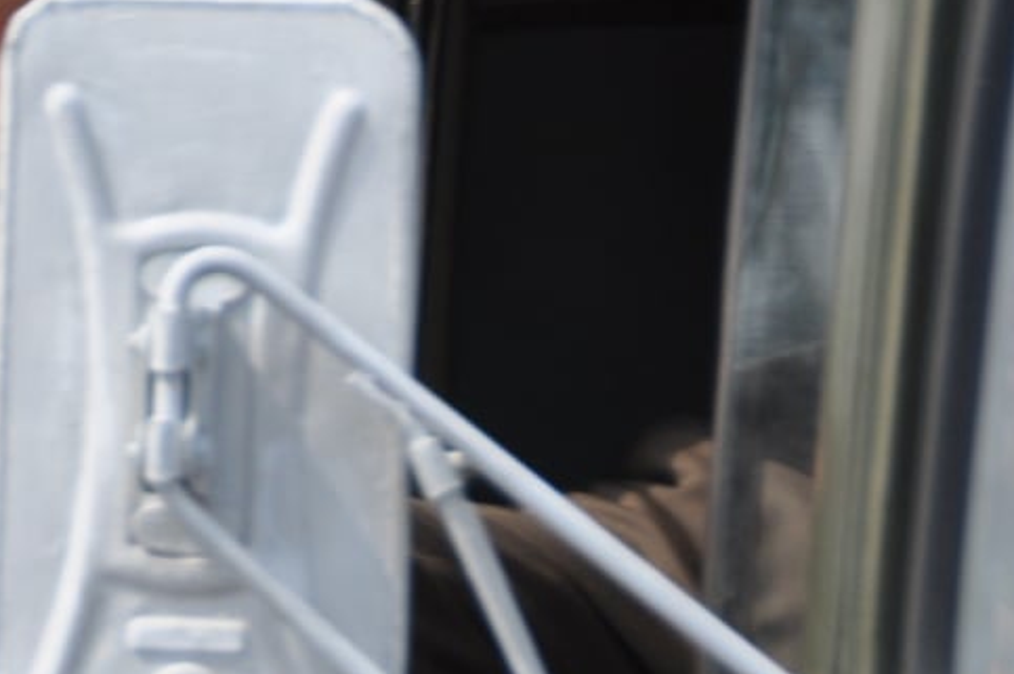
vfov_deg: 1.5
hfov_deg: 2.2
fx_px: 26224
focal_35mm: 932
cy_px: -130
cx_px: -705
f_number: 5.6
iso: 200
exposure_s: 1/500
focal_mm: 150
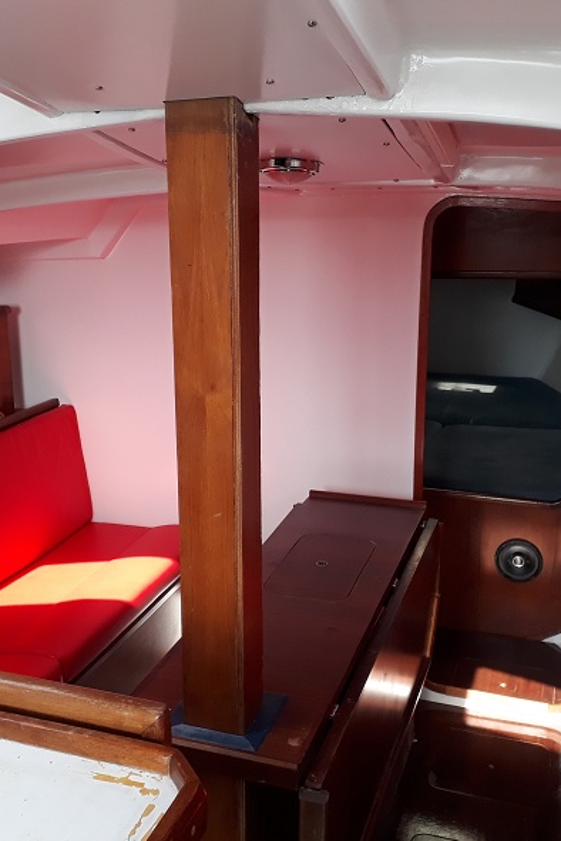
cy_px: 417
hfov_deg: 35.0
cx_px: 243
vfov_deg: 50.7
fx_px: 888
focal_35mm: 38
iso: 64
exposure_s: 1/120
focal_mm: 3.6
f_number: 1.9
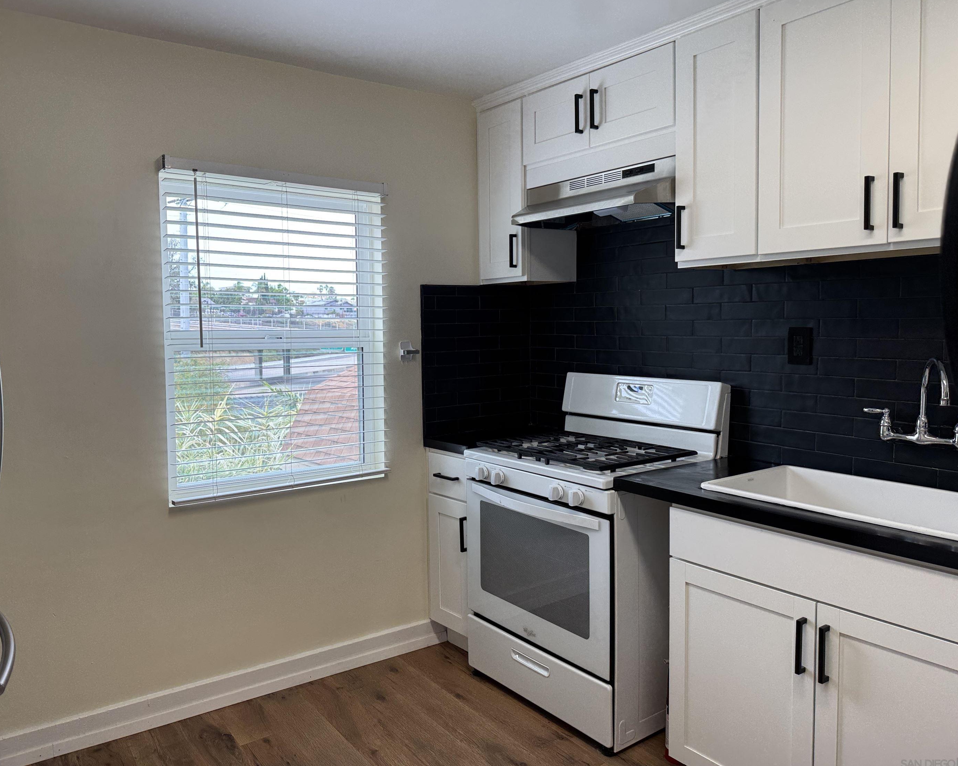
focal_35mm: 26
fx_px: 737
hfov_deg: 66.0
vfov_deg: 54.9
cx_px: 452
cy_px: 373
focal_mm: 6.76
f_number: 1.78
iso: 64
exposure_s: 1/120
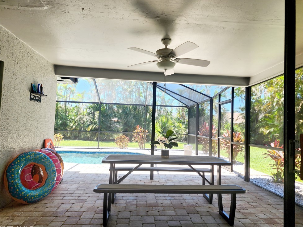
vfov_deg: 56.8
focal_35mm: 24
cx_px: 154
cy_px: 117
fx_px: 210
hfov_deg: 71.6
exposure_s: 1/182
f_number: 1.8
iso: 20
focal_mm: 6.4
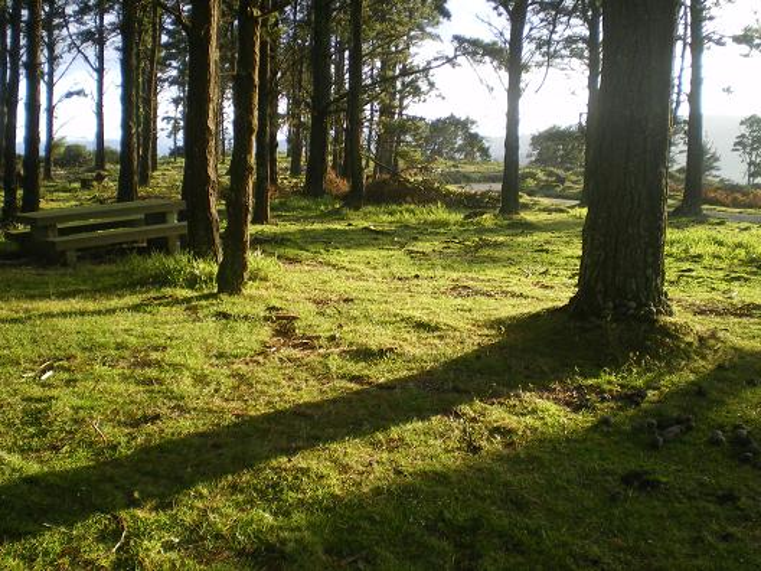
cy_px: 286
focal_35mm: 38
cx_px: 380
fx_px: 835
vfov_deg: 37.7
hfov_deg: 49.0
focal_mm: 6.3
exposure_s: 1/60
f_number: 3.1
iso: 64
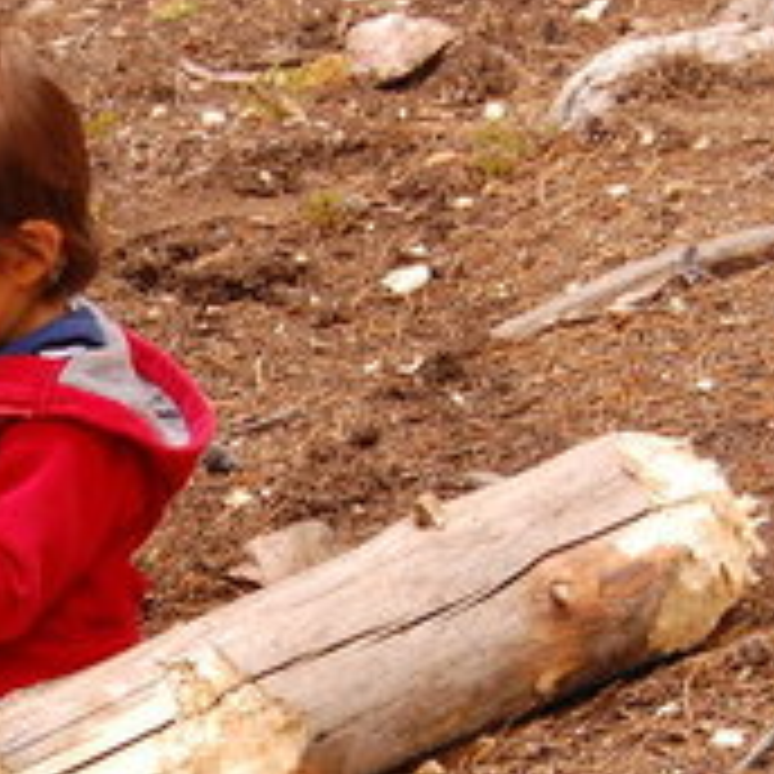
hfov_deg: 9.6
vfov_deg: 9.7
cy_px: 729
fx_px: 4553
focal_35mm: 180
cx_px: -18
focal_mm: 38
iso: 400
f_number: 5.6
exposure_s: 1/125
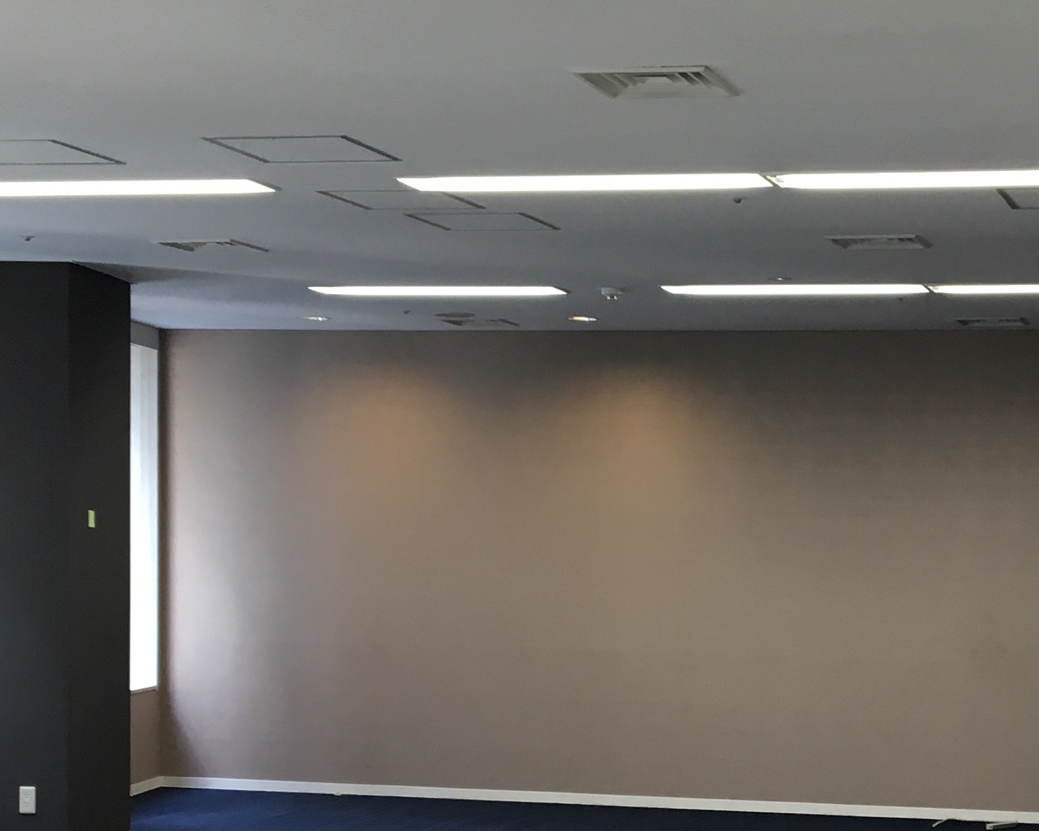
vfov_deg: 19.9
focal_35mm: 76
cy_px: 670
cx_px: 804
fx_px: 2337
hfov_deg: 24.7
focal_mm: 4.15
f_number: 2.2
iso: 32
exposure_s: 1/33
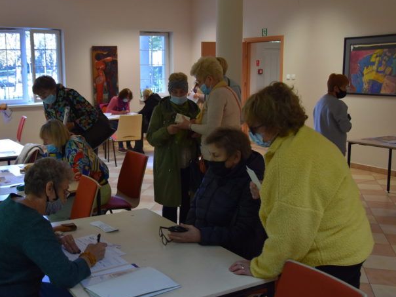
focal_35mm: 44
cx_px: 153
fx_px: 503
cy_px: 148
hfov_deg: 42.7
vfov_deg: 32.8
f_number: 4
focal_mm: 24
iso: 560
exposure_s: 1/60
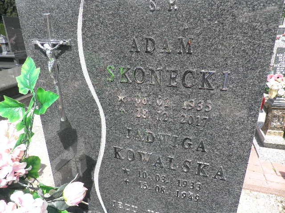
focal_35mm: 24
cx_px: 142
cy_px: 106
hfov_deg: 71.6
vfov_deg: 56.8
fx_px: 198
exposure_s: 1/60
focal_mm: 4.3
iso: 64
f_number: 8.3
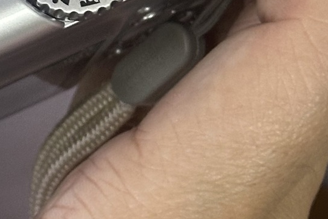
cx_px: -9
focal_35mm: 222
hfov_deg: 9.2
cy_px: -130
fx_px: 2023
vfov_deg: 6.1
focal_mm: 6.86
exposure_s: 1/50
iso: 200
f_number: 1.78
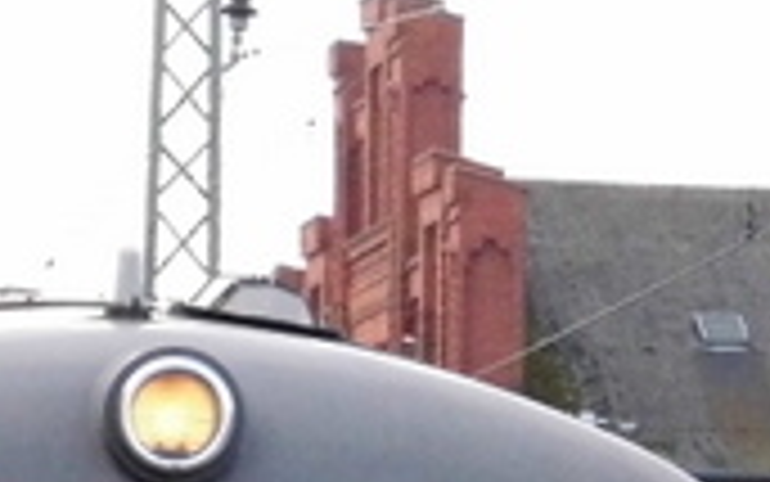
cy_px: 1270
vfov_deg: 2.0
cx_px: 239
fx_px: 13708
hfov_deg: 3.2
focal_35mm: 653
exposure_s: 1/449
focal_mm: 23.6
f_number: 4.7
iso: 400
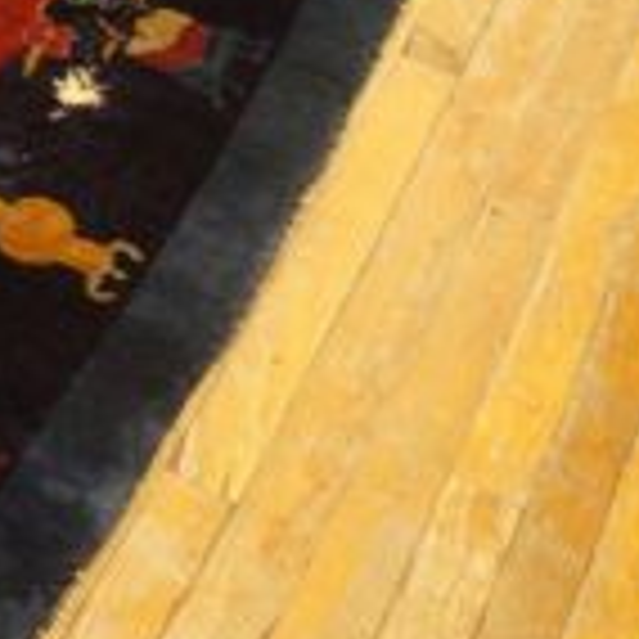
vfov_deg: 17.4
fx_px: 2026
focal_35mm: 97
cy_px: -34
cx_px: -680
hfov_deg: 14.5
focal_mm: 18
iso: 1600
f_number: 4
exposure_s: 1/60
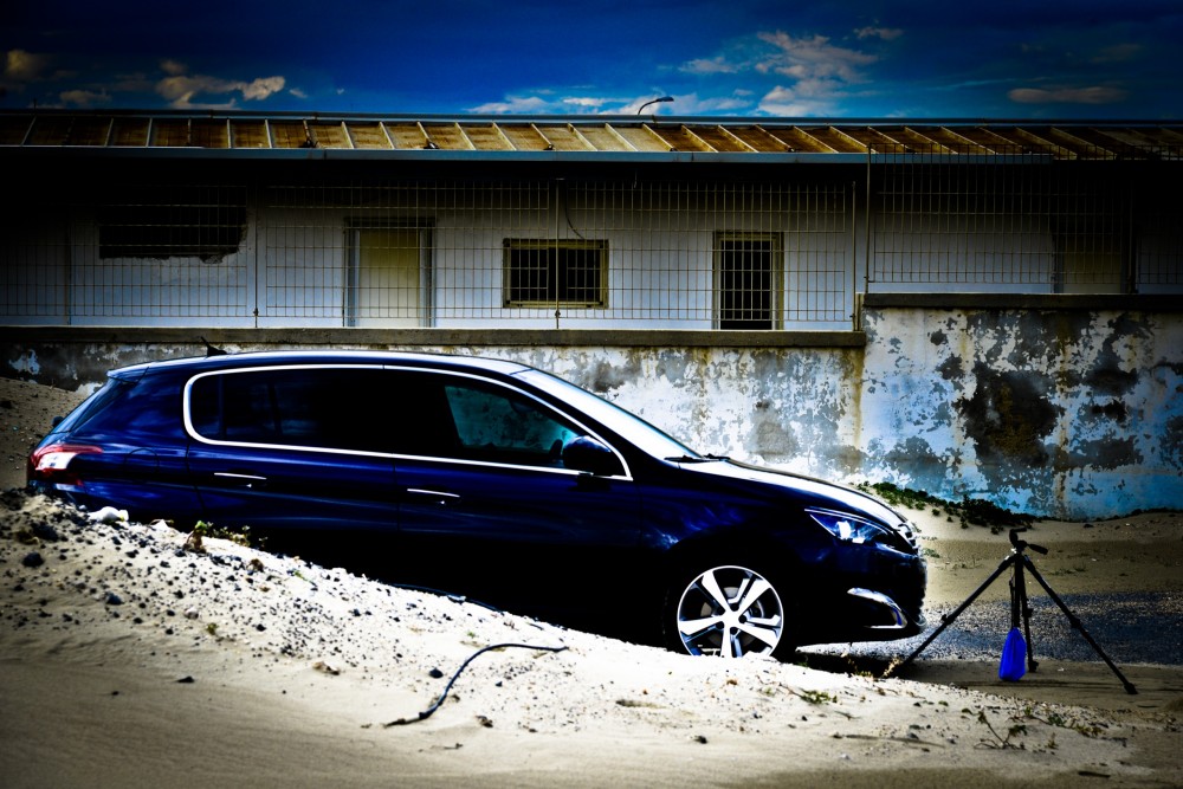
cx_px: 592
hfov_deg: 17.1
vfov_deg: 11.4
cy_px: 394
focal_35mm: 120
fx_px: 3944
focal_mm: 120
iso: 320
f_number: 8
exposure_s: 1/250
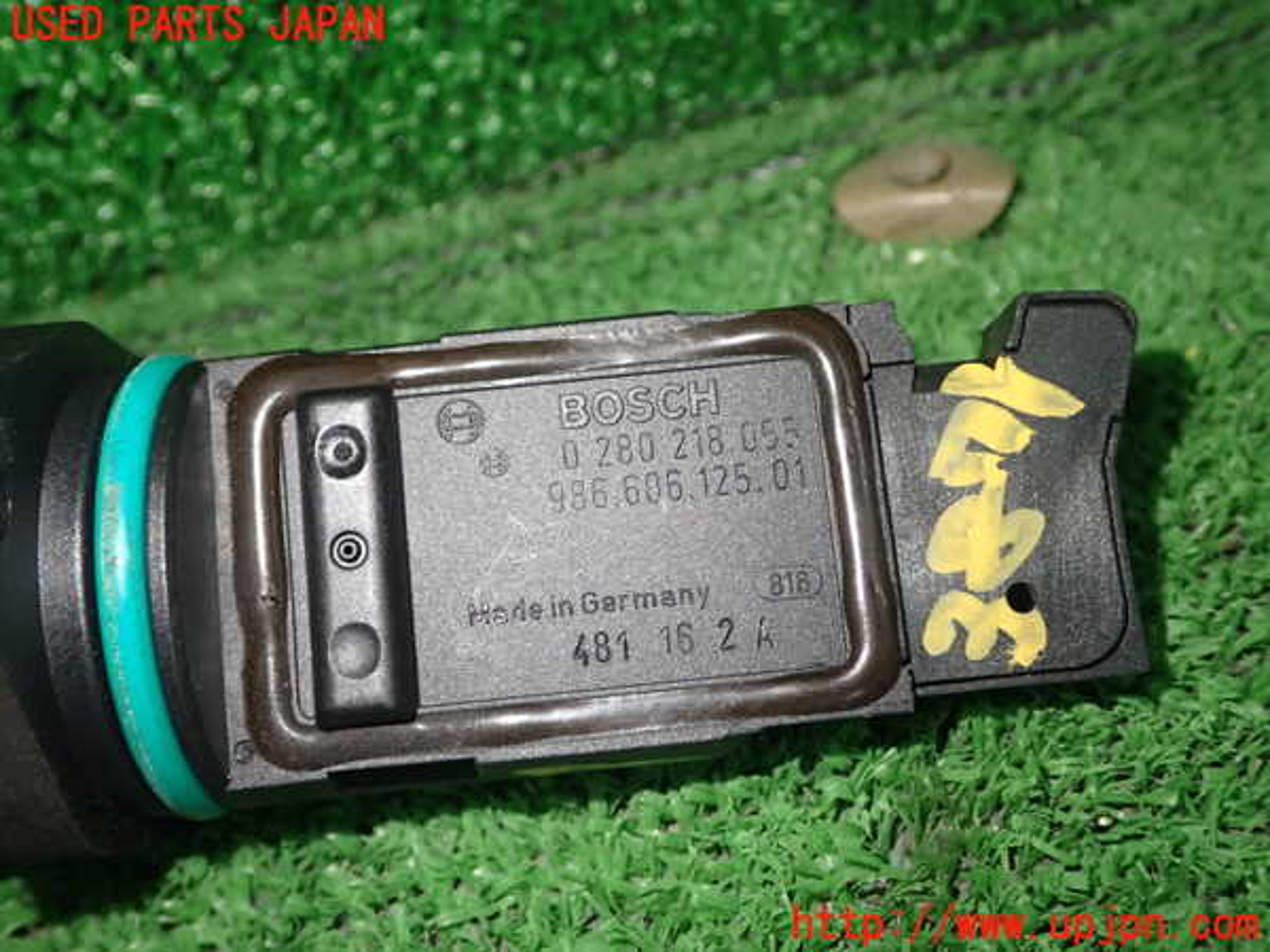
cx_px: 635
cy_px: 476
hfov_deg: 49.0
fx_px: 1394
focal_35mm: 38
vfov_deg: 37.7
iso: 320
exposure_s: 1/40
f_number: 2.7
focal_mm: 6.83
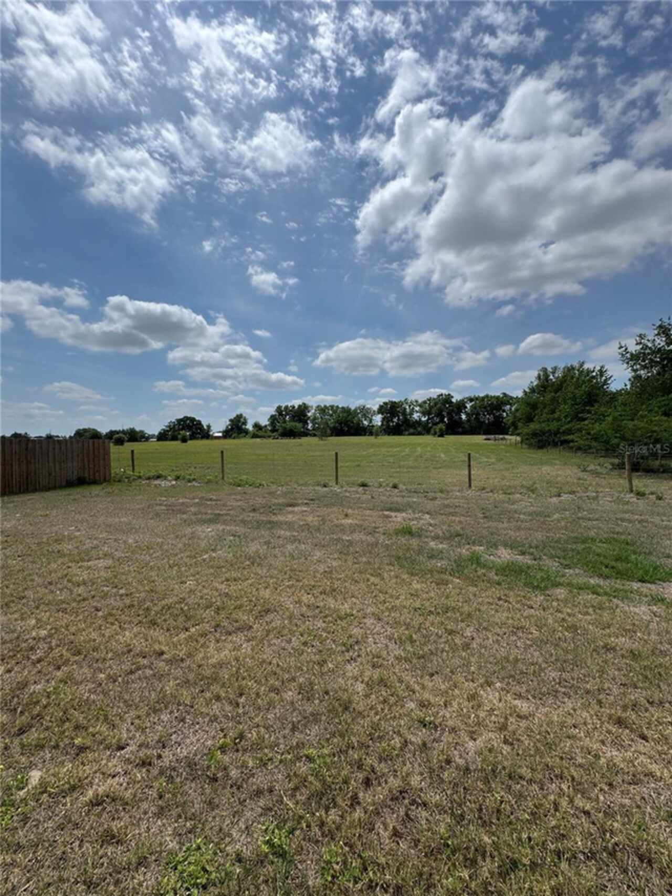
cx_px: 336
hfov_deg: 85.7
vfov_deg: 102.1
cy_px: 448
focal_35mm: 14
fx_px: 362
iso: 50
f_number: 2.2
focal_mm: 2.22
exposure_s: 1/3906
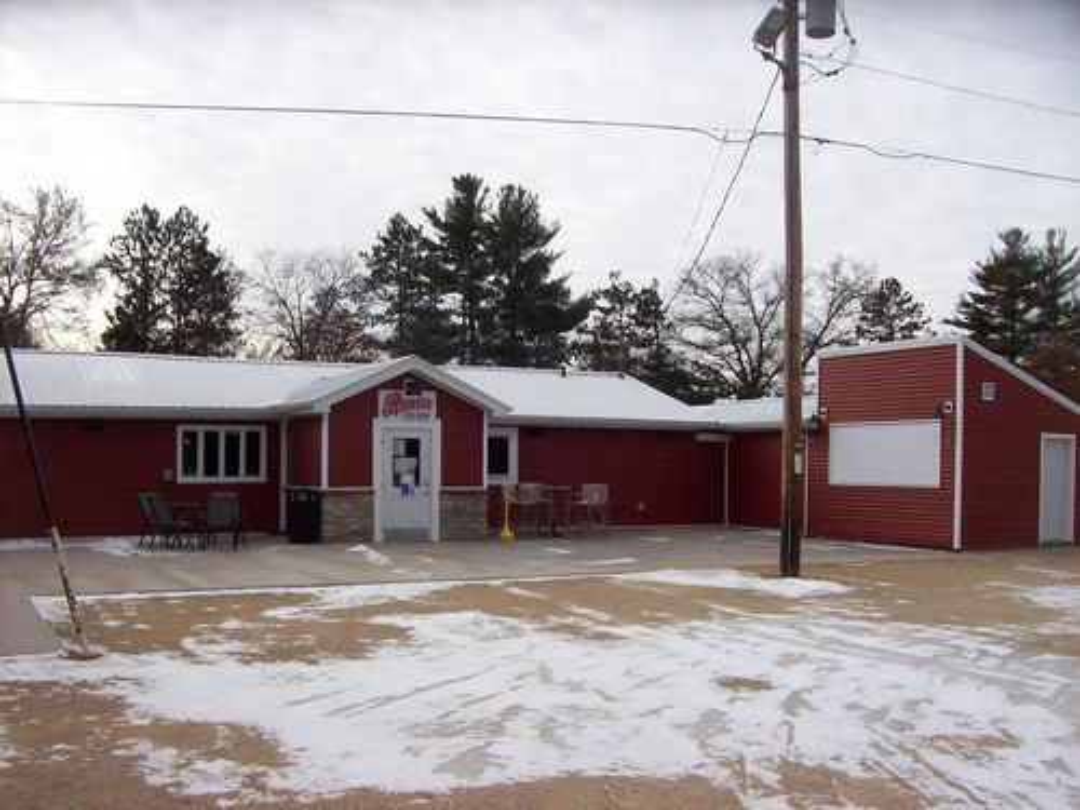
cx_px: 540
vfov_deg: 39.7
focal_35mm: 36
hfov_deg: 51.4
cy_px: 405
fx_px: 1123
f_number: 4.8
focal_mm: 6
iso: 80
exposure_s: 1/460
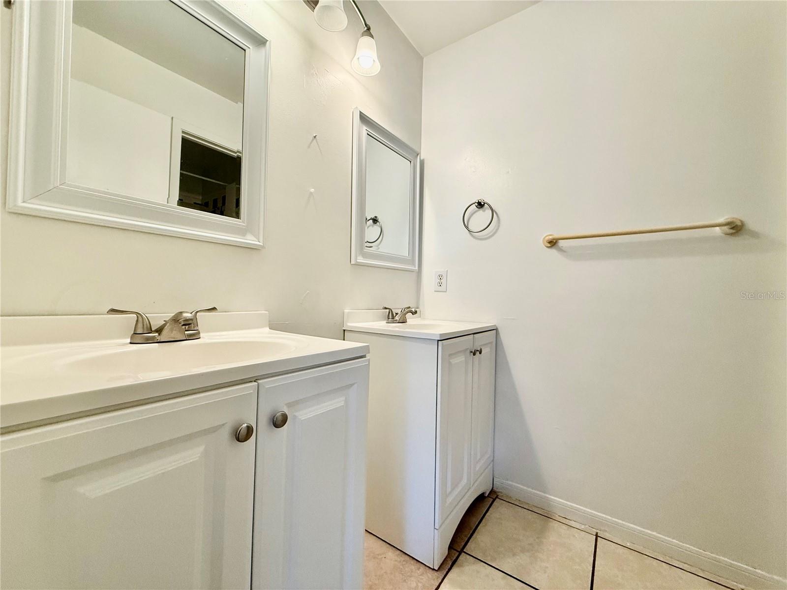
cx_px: 394
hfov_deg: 102.1
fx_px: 318
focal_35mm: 14
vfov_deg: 85.7
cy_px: 295
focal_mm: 2.22
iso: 250
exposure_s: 1/120
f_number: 2.2
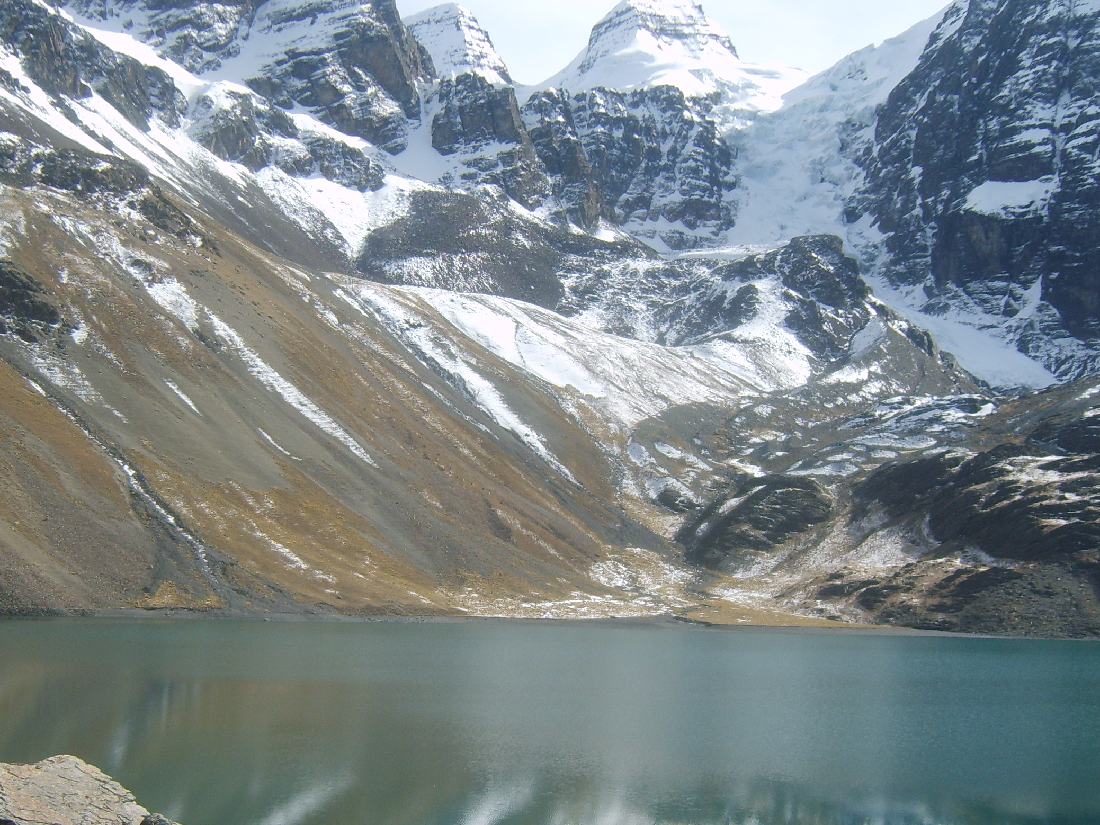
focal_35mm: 55
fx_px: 1748
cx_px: 486
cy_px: 546
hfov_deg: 34.9
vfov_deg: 26.4
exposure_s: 1/1000
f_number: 2.8
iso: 50
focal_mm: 7.4
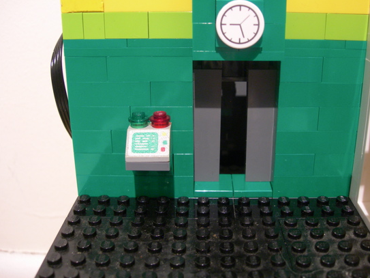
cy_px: 136
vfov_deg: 34.3
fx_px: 449
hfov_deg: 44.8
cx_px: 198
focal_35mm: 42
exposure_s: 1/3
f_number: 2.8
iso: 200
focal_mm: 7.8
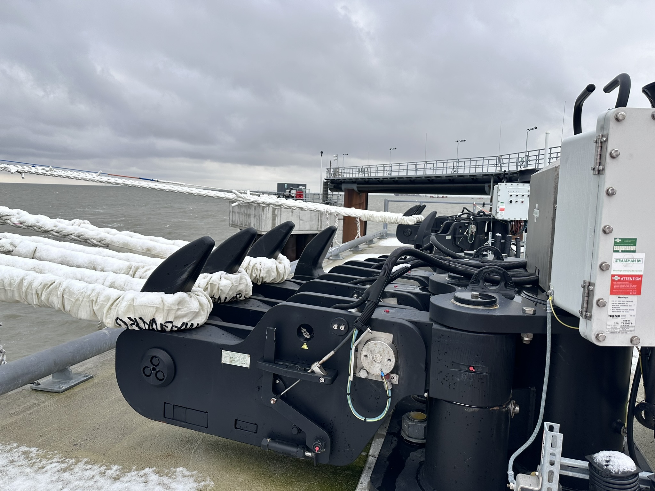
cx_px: 328
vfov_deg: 56.8
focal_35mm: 24
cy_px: 246
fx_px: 454
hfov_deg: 71.6
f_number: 1.78
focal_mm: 6.86
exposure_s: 1/623
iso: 80
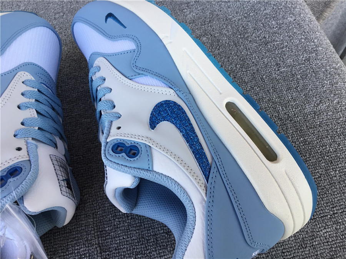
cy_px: 130
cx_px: 173
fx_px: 310
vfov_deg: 45.4
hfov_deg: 58.4
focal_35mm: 31
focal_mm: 3.3
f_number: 2.4
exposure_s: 1/100
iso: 25
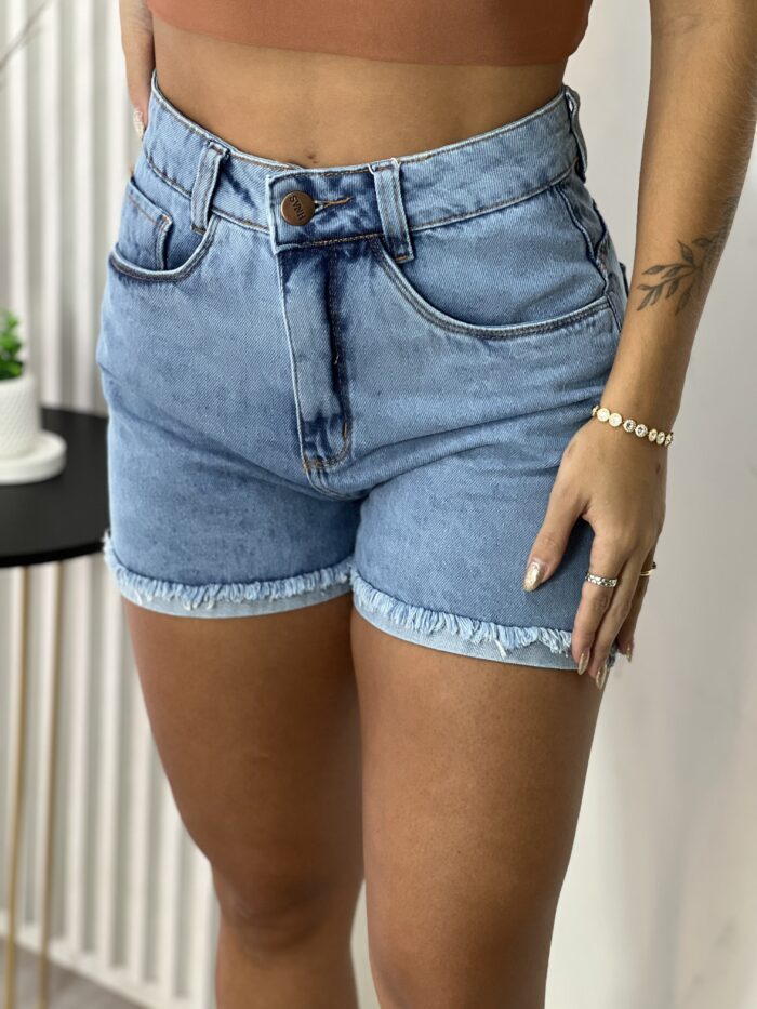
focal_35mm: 77
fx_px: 2245
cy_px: 504
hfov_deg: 19.1
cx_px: 378
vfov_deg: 25.3
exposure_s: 1/120
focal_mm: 9
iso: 160
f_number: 2.8
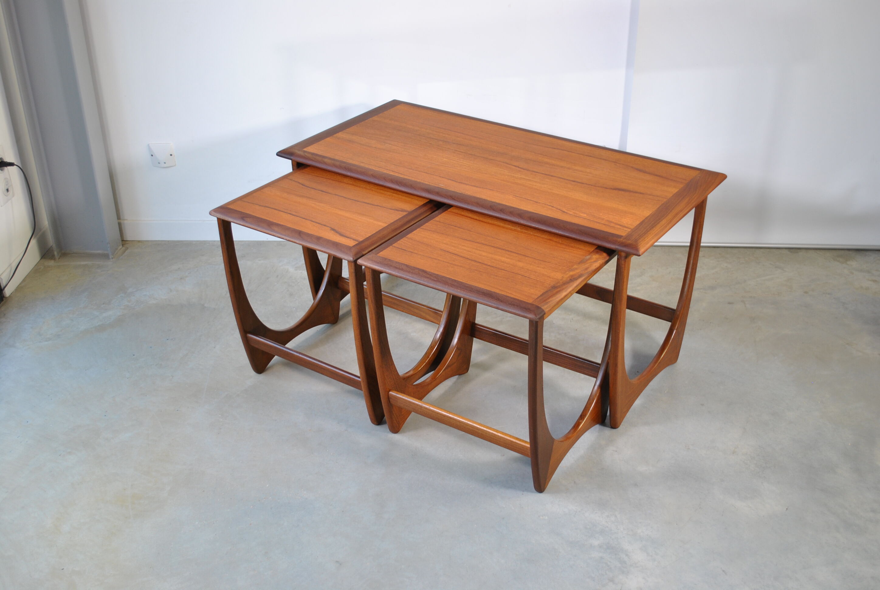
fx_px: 955
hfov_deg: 49.5
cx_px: 440
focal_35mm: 39
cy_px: 295
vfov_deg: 34.4
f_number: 4.5
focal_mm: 26
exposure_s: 1/30
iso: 200
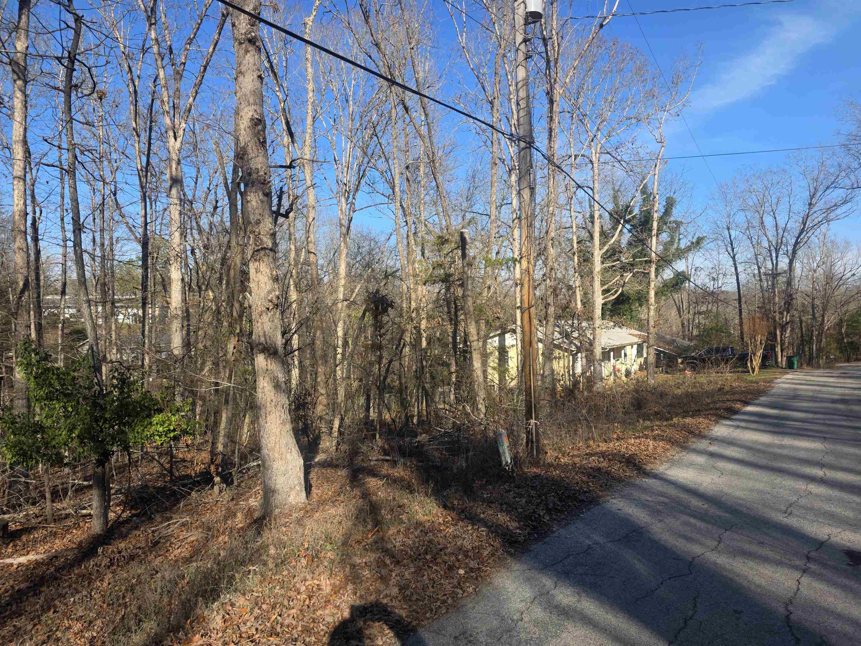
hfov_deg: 73.9
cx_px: 430
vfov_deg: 58.9
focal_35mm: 23
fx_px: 572
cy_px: 323
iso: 80
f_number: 1.7
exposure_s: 1/3018
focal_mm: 6.3
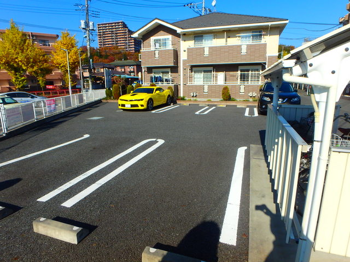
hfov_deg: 79.0
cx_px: 175
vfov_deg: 63.4
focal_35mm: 21
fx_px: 212
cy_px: 131
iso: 125
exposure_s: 1/640
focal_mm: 3.7
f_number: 6
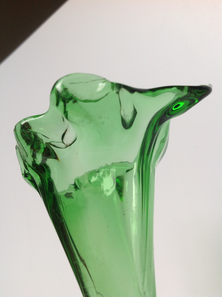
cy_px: 148
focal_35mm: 35
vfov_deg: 52.7
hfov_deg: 40.6
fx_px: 300
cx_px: 111
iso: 50
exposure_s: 1/60
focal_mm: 4.28
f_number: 2.4
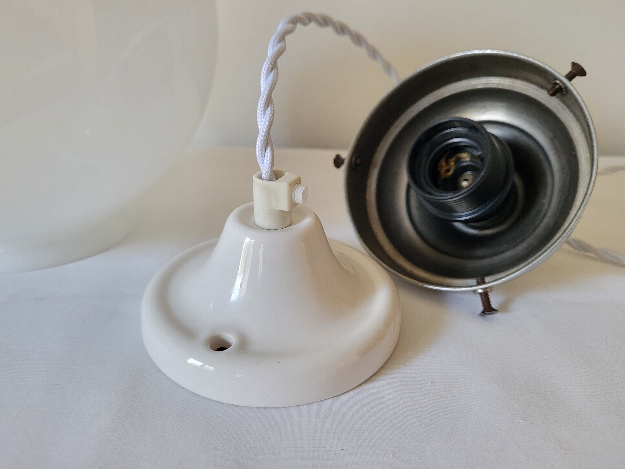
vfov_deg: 53.1
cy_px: 234
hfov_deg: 67.3
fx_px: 469
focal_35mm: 26
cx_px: 312
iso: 250
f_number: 1.8
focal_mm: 5.4
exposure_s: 1/50
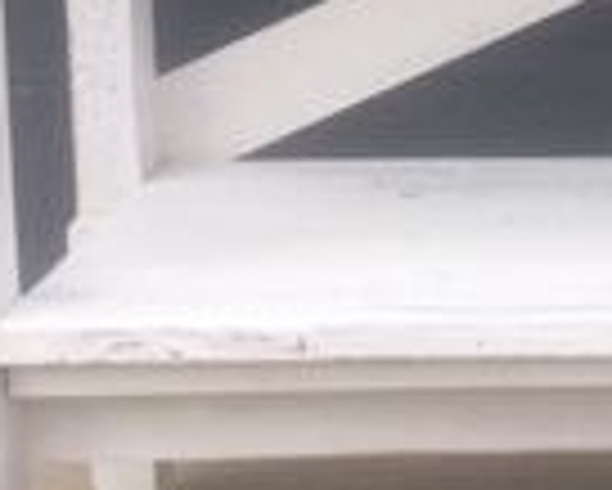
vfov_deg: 11.4
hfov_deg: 13.8
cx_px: 837
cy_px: -54
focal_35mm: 133
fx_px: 2411
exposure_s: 1/358
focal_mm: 4.15
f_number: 2.2
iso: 25
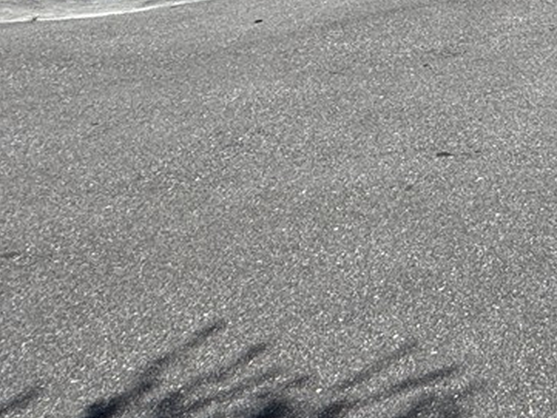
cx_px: 937
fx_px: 998
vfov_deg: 18.2
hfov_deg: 22.4
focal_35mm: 62
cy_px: -355
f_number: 2.2
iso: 50
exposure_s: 1/1880
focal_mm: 2.22
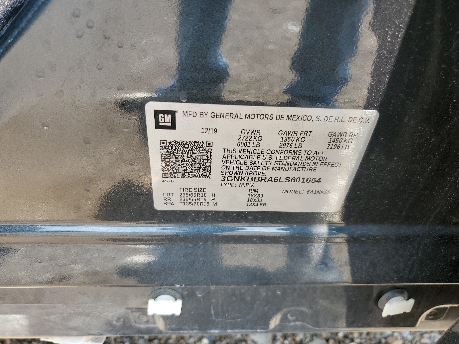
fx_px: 345
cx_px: 230
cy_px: 172
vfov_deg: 53.1
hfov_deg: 67.3
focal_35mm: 26
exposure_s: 1/217
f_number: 1.5
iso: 50
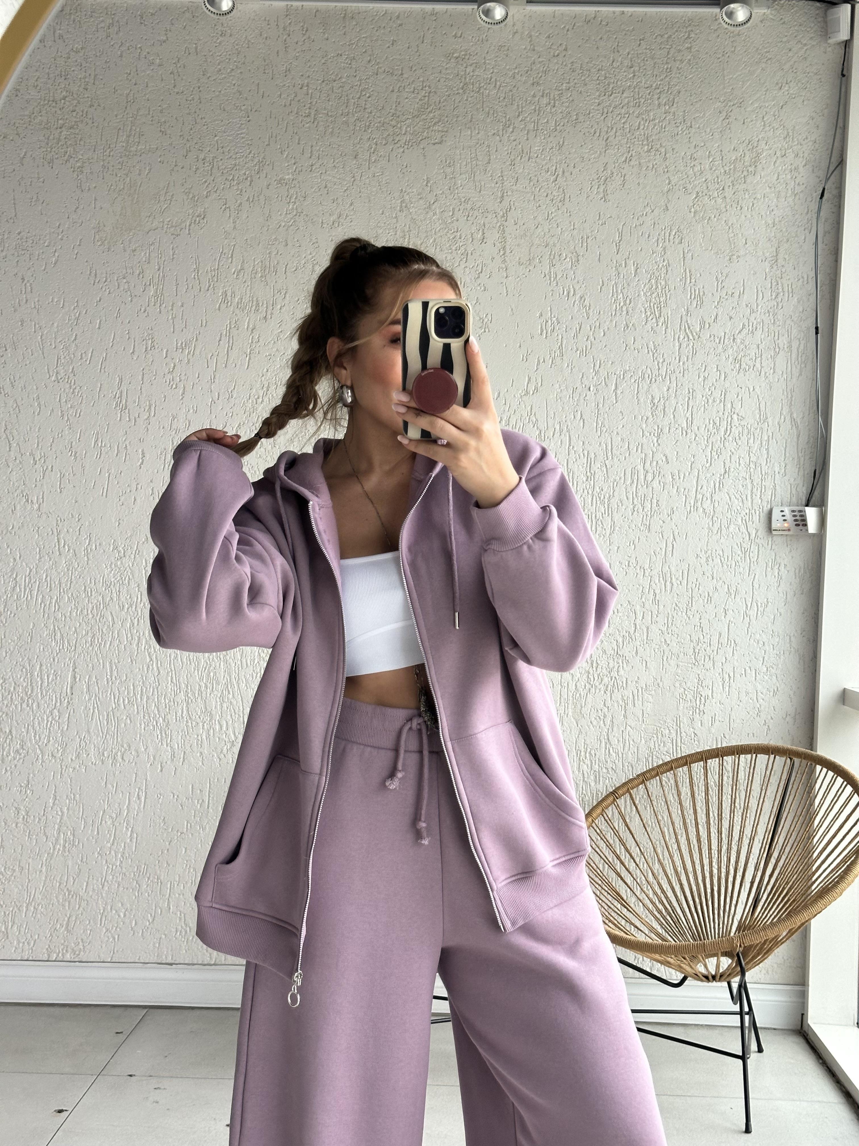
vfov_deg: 39.7
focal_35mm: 48
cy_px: 573
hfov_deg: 30.3
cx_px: 430
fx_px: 1588
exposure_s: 1/50
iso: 80
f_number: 1.78
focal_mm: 6.86
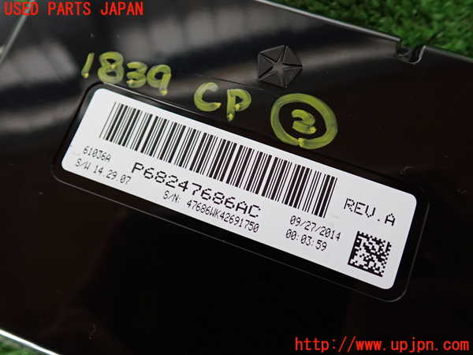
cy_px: 178
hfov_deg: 56.8
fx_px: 437
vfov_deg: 44.2
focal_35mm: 32
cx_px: 236
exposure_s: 1/30
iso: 400
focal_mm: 5.79
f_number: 2.4
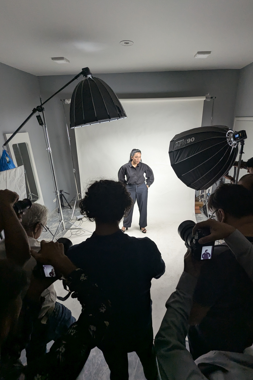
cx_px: 144
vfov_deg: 93.3
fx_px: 179
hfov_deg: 70.1
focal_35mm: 17
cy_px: 194
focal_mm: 2.35
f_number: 2.2
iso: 302
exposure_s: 1/67.8
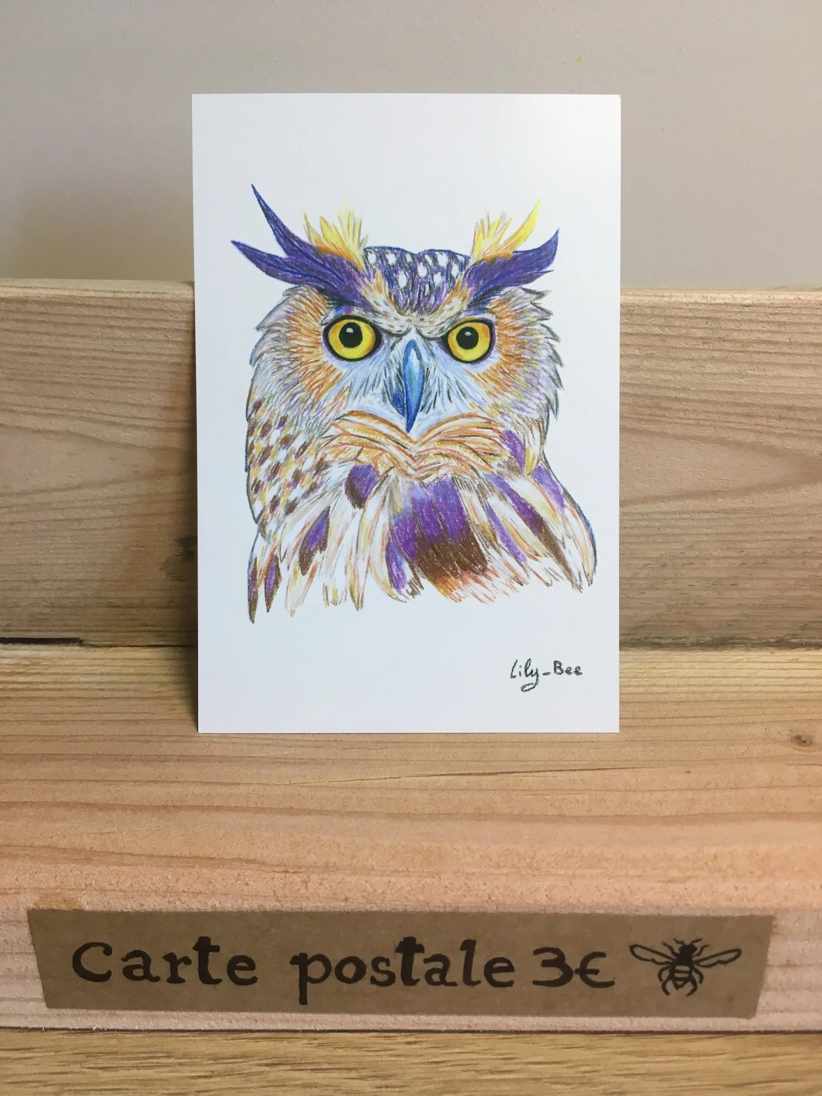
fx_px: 918
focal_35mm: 29
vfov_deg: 61.7
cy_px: 548
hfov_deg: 48.2
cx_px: 411
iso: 32
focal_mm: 4.15
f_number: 2.2
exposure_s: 1/33
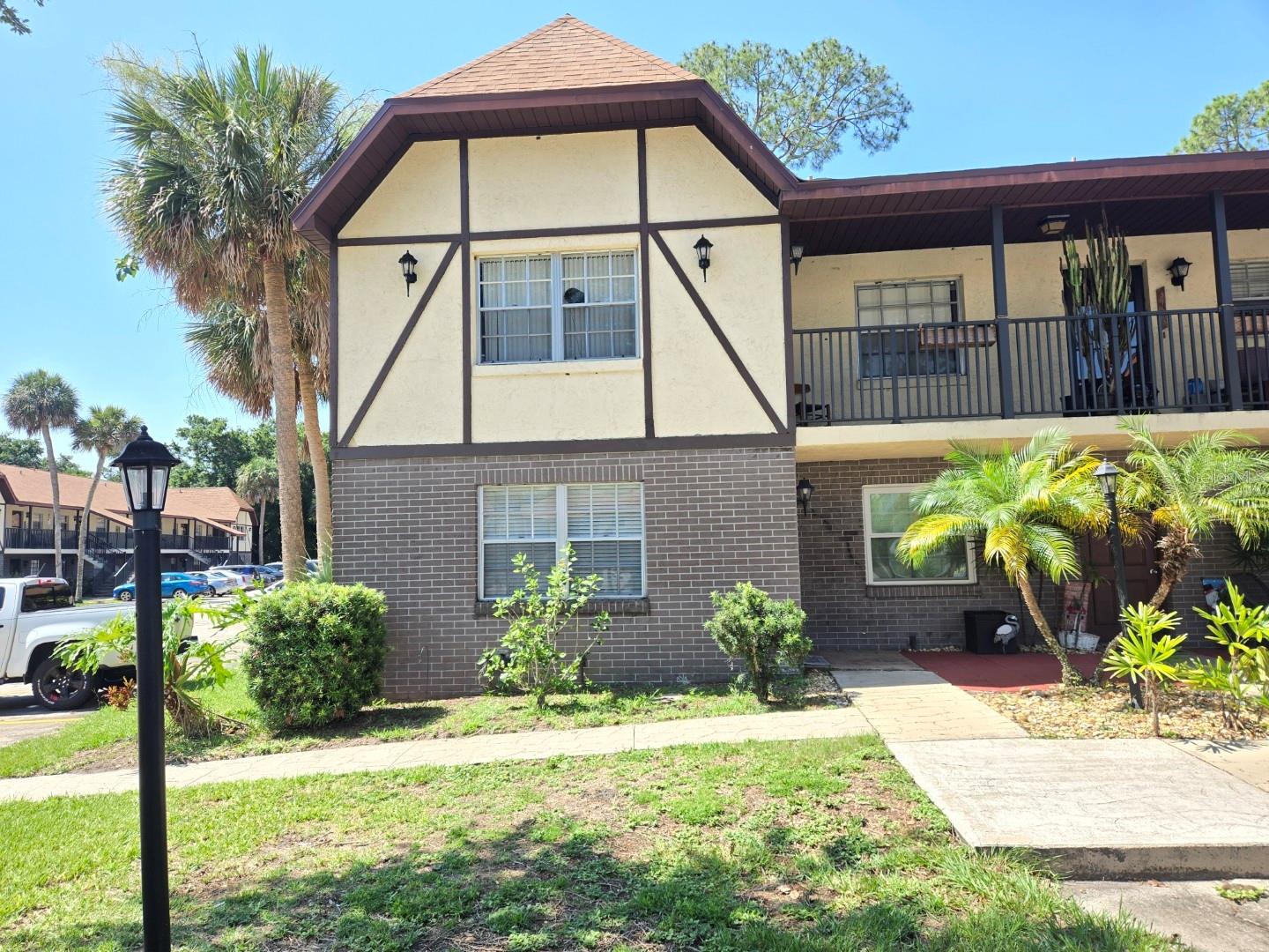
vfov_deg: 58.9
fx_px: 843
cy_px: 476
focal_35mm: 23
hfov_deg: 73.9
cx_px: 634
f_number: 1.8
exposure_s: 1/310
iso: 25
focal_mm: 5.4
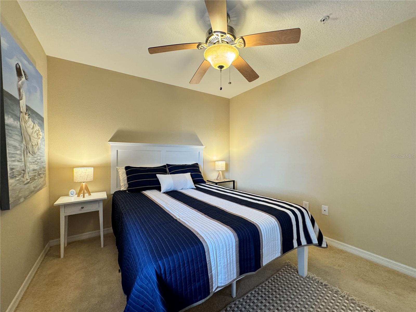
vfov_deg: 85.7
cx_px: 208
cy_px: 156
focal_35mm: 14
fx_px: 168
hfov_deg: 102.1
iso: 250
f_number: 2.2
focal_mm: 2.22
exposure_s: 1/120
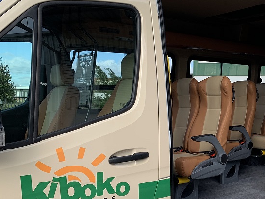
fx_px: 368
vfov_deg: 30.1
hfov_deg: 37.9
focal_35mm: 48
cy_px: 131
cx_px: 220
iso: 25
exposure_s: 1/754
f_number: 1.8
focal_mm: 4.25
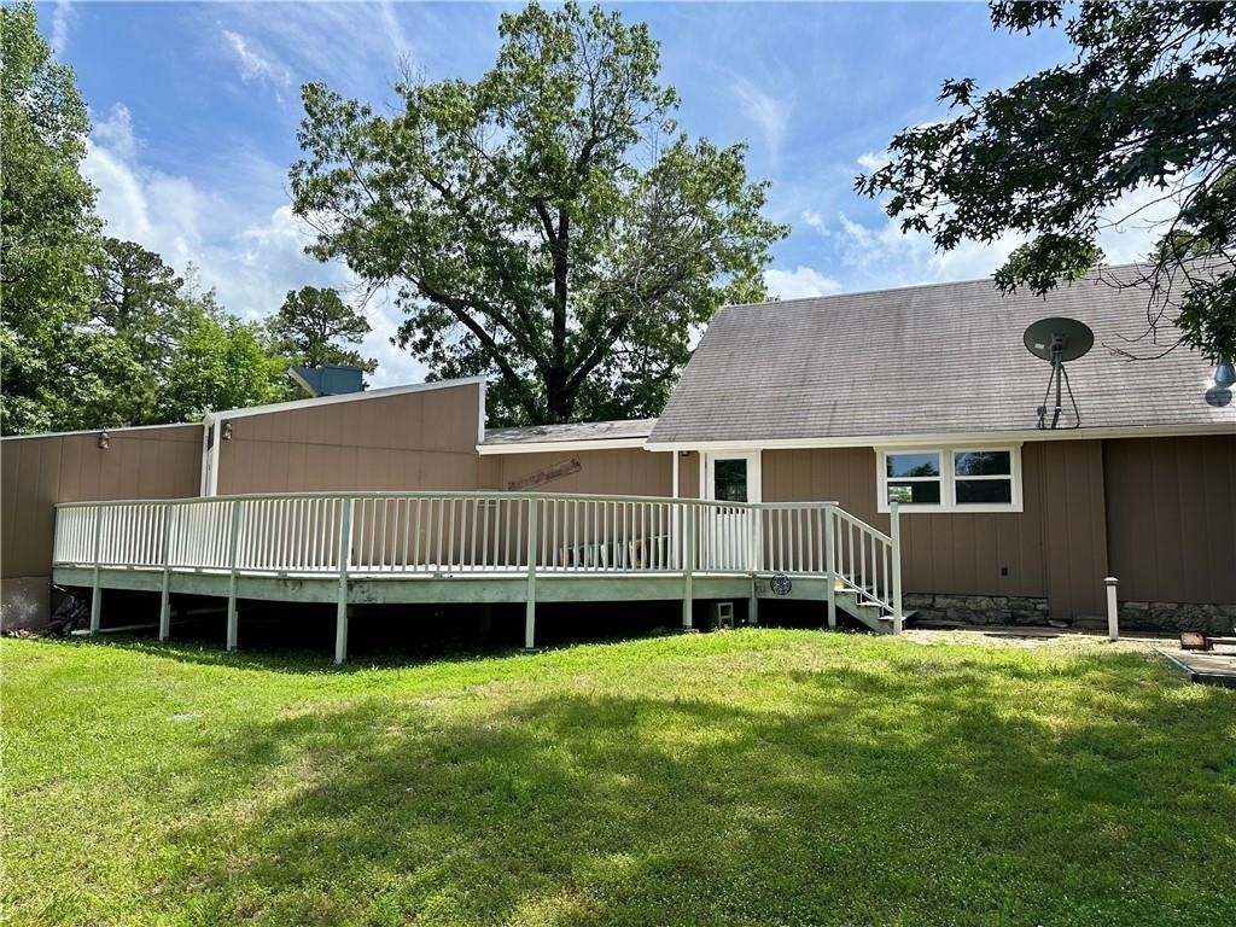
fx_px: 857
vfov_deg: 56.8
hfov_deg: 71.6
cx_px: 618
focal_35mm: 24
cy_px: 464
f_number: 1.78
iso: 80
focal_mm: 6.86
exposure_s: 1/3472
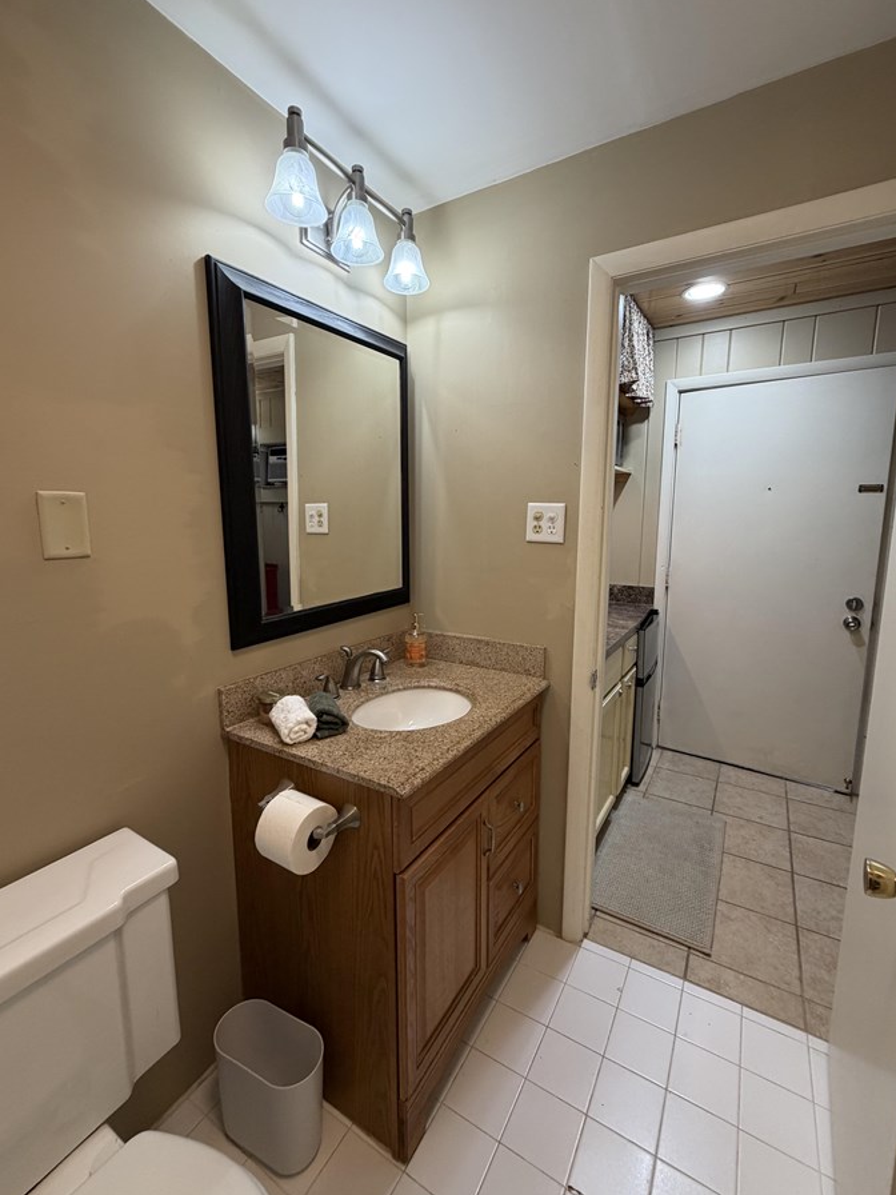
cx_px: 448
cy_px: 589
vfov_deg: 98.2
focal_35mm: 15
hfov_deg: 81.7
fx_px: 518
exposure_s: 1/120
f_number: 2.2
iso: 160
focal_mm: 2.22
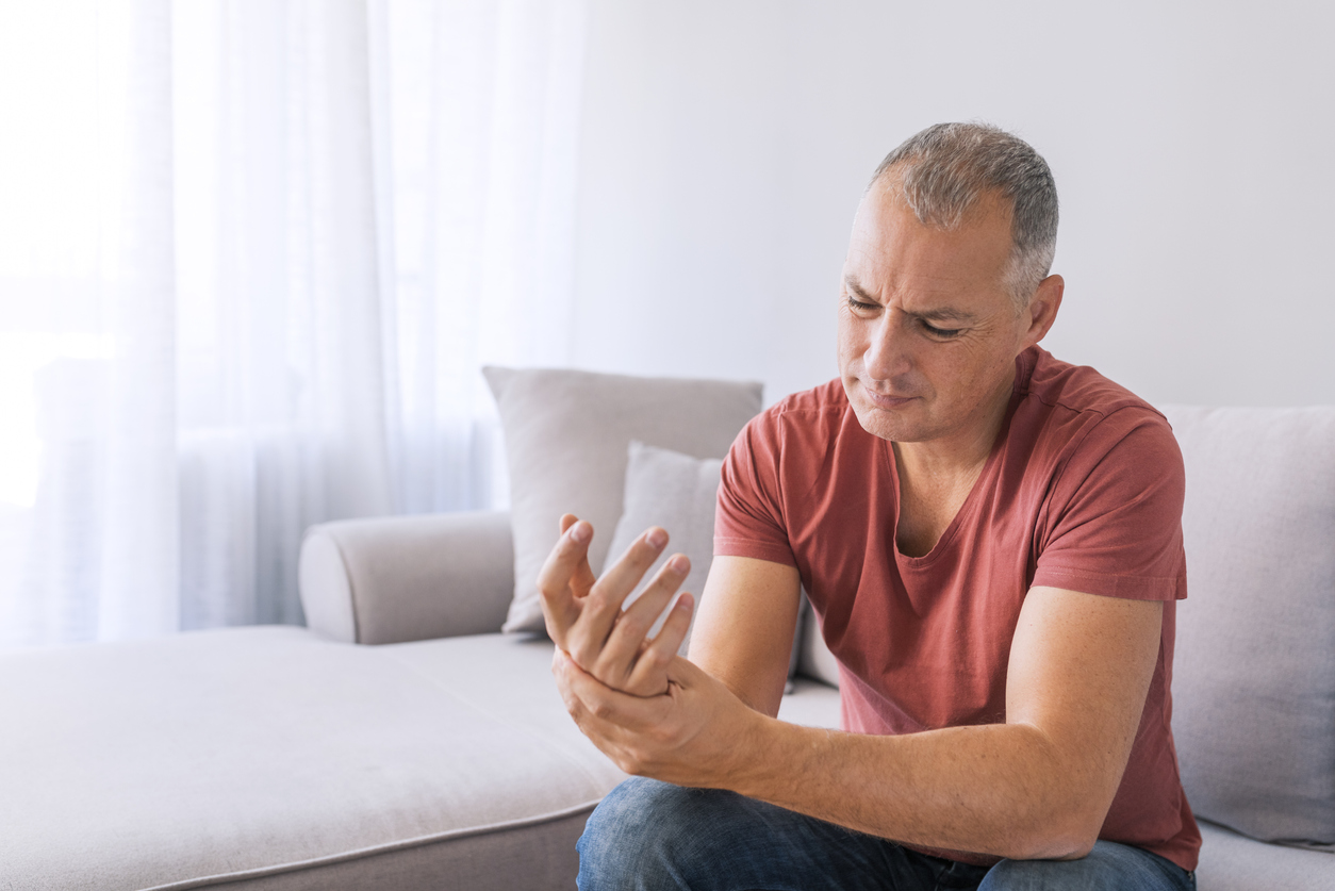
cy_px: 446
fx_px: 1298
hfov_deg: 54.4
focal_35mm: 35
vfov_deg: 37.9
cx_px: 668
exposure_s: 1/125
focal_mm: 35
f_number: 2.8
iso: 400
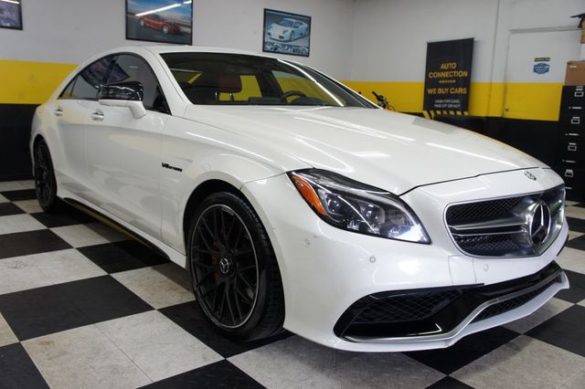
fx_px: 487
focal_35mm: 30
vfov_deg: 43.6
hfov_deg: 62.0
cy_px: 194
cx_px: 292
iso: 200
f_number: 4.5
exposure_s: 1/40
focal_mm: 20
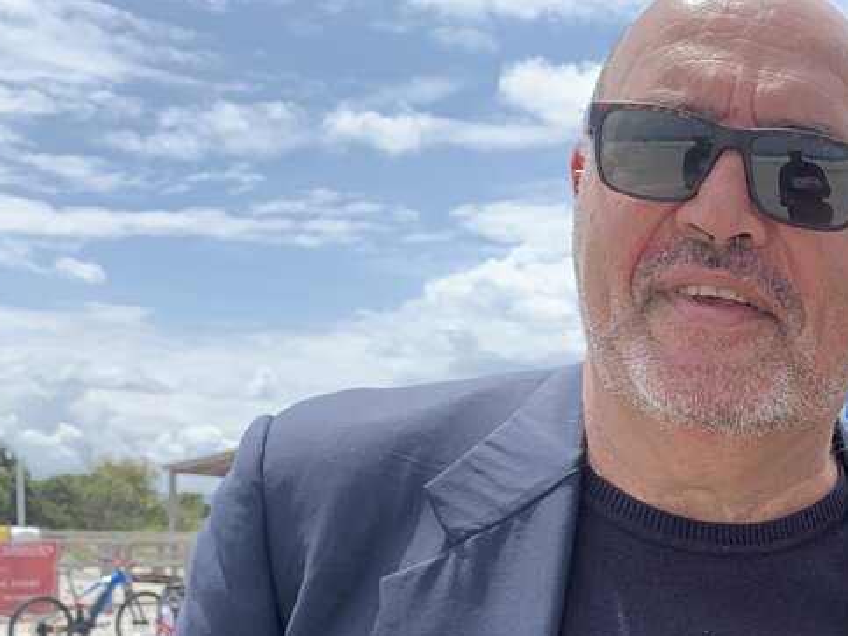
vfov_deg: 21.7
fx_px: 1543
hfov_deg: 27.9
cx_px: 943
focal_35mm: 63
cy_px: 741
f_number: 1.8
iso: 25
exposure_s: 1/1513
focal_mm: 4.25
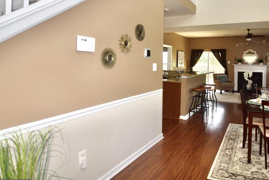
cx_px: 186
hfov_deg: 75.3
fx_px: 164
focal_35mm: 22
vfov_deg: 56.2
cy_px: 61
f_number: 3.5
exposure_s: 1/200
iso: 200
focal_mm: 10
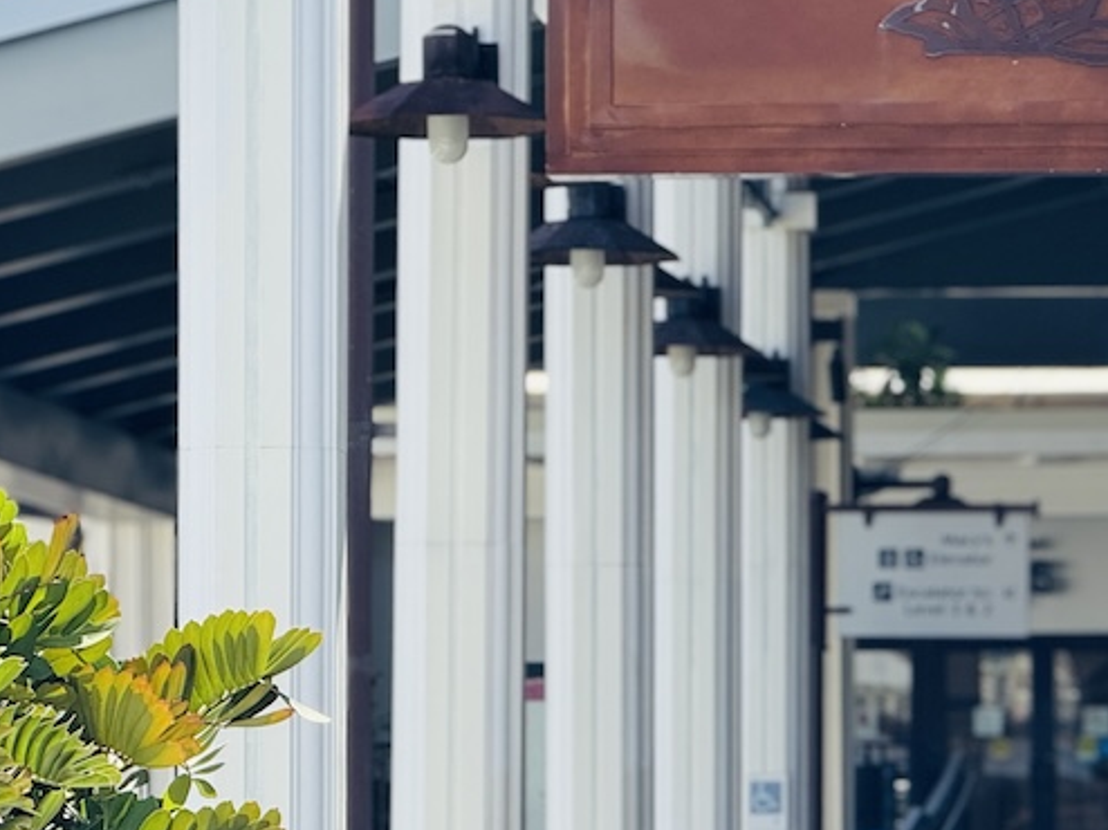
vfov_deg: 6.1
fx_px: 7838
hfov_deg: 8.1
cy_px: 536
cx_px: 857
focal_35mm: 245
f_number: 2.8
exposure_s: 1/638
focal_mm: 15.66
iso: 64
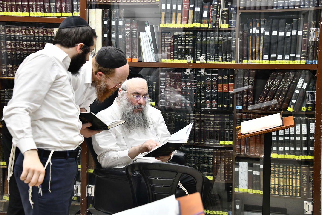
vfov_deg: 21.9
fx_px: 554
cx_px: 161
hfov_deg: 32.4
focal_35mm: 62
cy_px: 108
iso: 800
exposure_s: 1/160
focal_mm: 62
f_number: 5.6
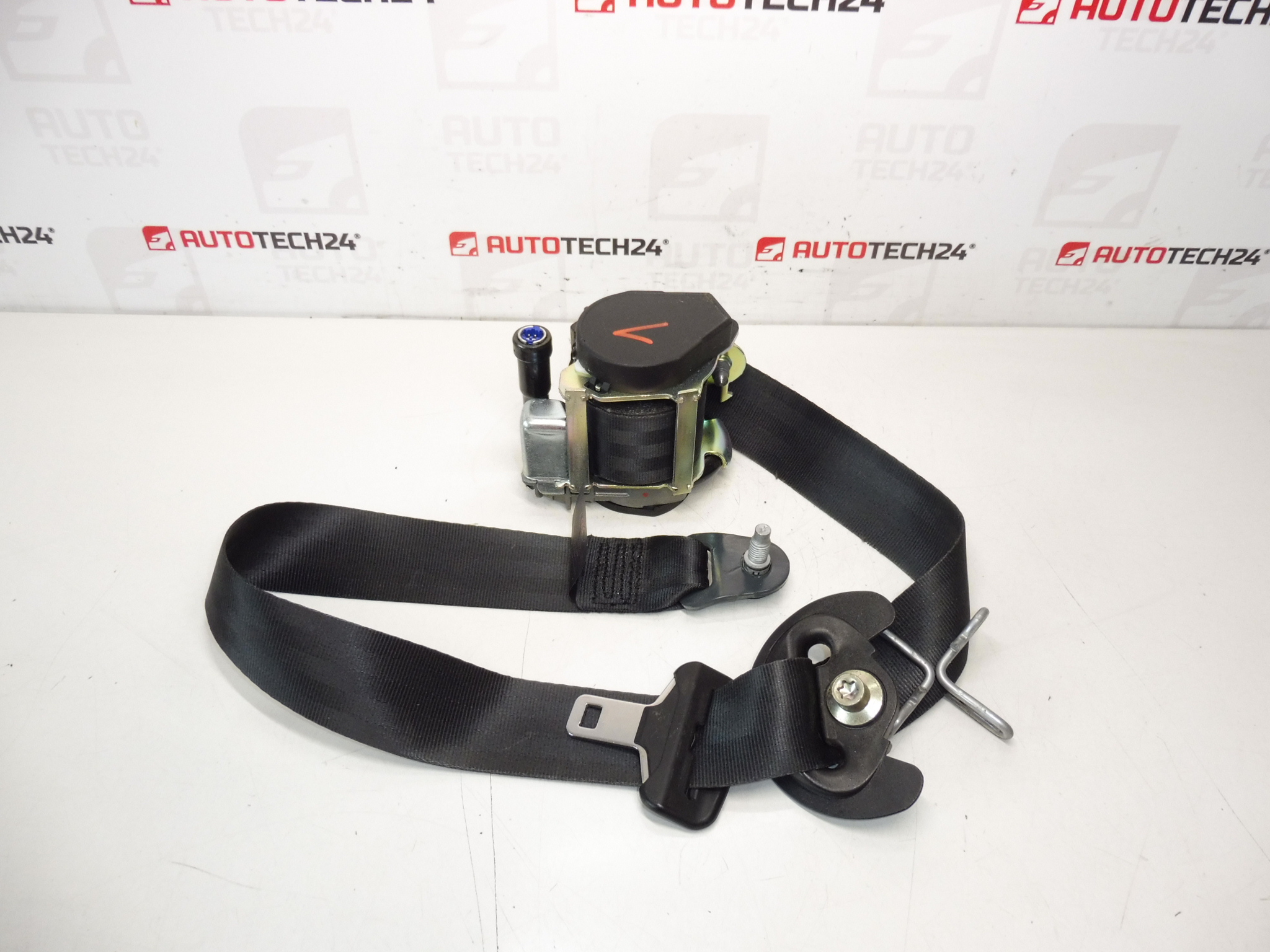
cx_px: 635
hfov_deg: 71.6
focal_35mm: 24
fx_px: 881
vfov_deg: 56.8
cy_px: 476
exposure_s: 1/100
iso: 200
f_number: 3.5
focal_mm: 4.3
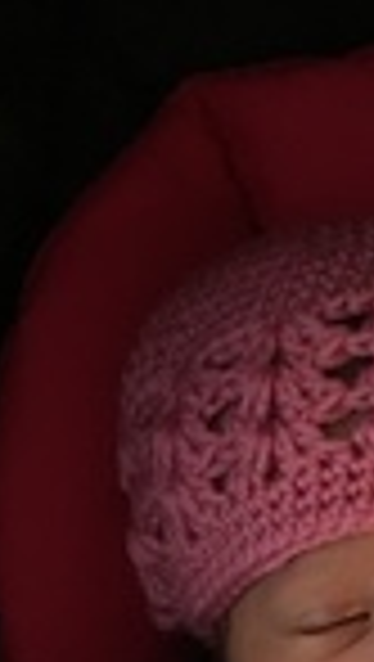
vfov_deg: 18.9
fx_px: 1811
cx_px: 464
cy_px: 901
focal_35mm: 103
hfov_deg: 11.5
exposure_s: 1/4
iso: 125
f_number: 2.2
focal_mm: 4.15
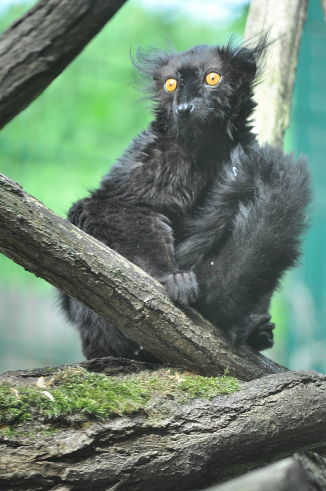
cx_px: 176
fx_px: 4438
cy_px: 249
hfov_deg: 4.2
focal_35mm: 326
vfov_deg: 6.3
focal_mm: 200
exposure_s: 1/100
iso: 800
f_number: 5.6
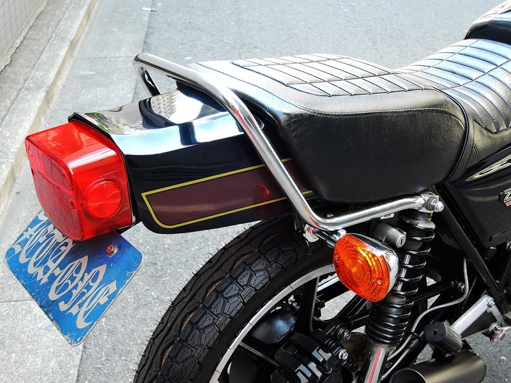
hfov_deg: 42.1
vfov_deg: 32.2
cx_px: 256
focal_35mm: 45
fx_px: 664
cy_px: 192
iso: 90
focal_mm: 9.6
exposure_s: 1/30
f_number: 3.4
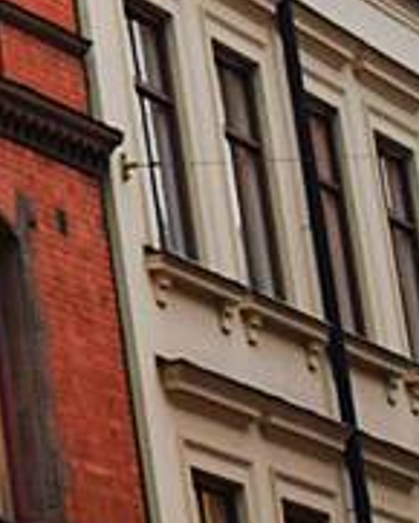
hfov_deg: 4.4
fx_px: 5018
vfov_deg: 5.7
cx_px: -1323
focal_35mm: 324
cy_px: -724
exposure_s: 1/60
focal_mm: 26
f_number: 4
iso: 400
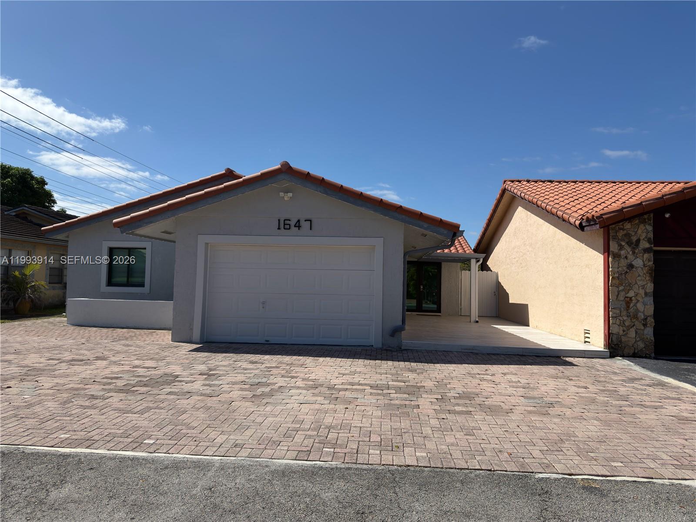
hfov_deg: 71.6
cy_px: 261
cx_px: 348
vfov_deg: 56.8
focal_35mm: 24
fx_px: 483
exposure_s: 1/8264
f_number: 1.78
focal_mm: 6.76
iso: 64
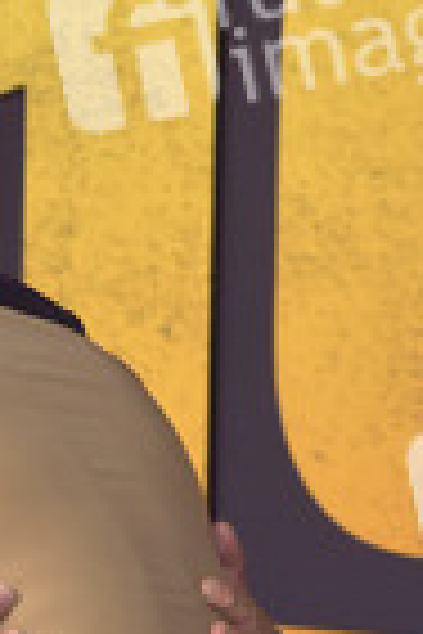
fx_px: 4265
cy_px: 701
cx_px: -128
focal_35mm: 242
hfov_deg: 5.6
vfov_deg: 8.4
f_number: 6.3
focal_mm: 85
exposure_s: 1/250
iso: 640
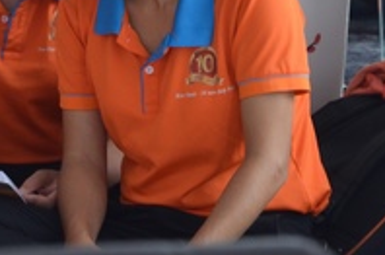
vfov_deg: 2.8
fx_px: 5153
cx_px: -60
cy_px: -161
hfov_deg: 4.3
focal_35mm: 483
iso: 1000
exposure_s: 1/200
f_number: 7.1
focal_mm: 98
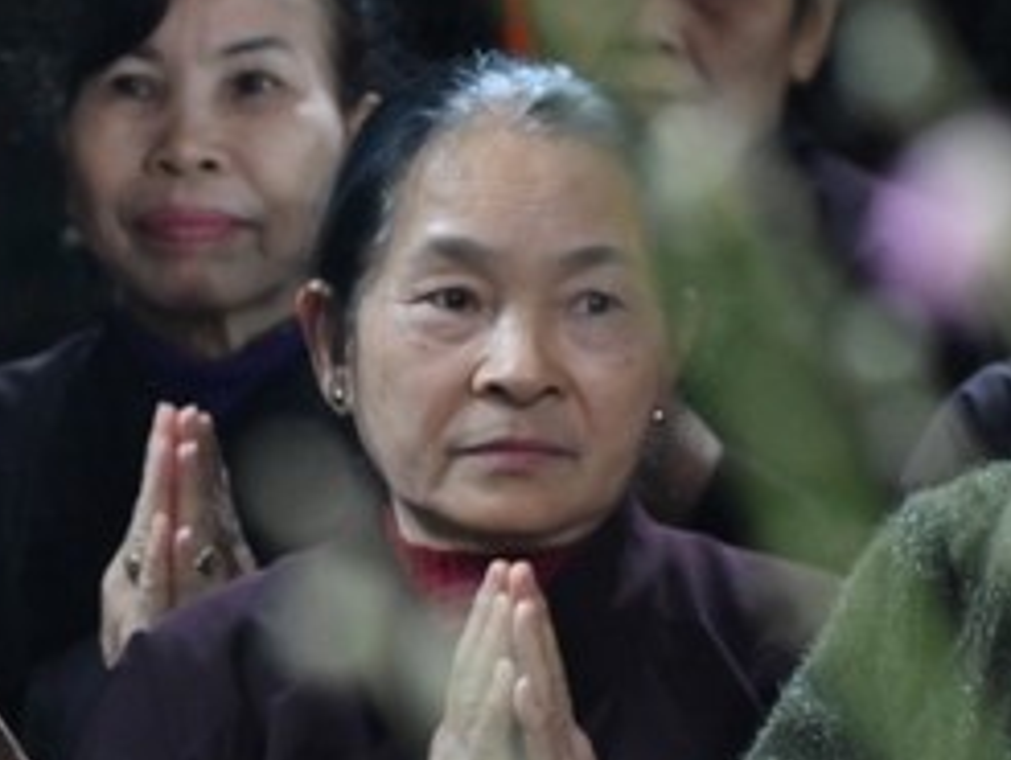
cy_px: 444
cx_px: 86
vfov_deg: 4.9
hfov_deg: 6.5
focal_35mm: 304
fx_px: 8887
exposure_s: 1/125
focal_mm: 120
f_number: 5
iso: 4000
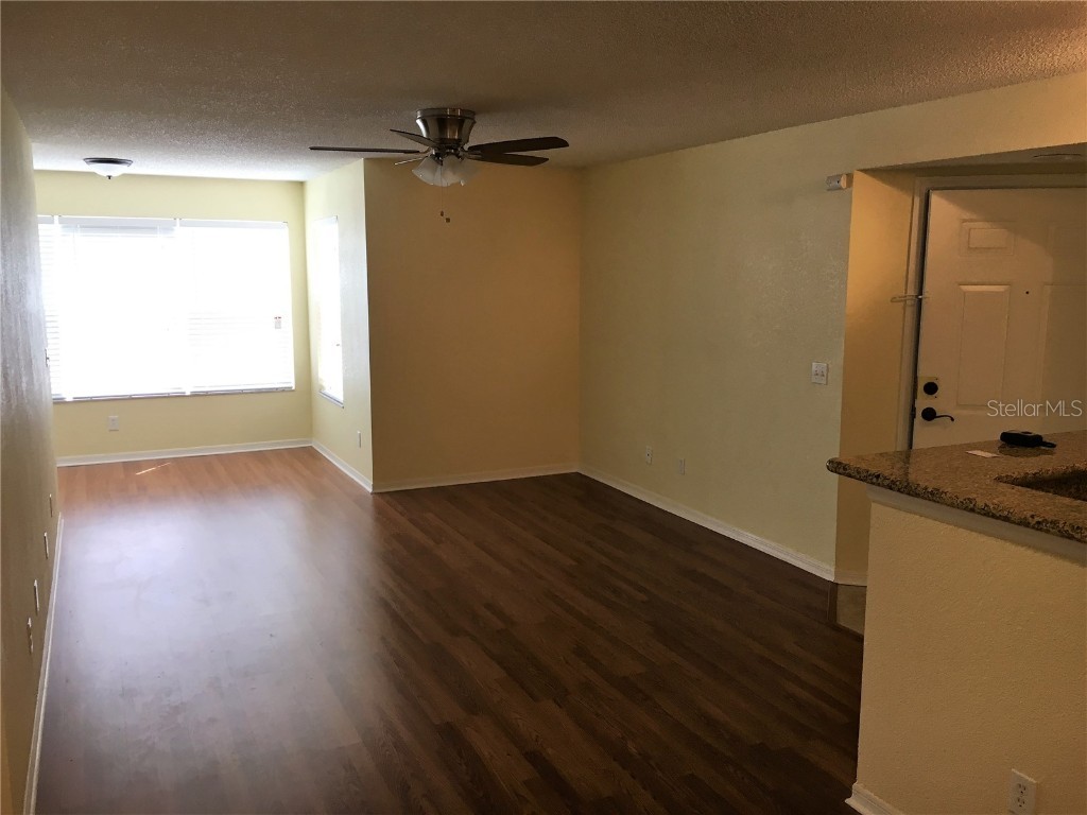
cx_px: 544
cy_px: 408
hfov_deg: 61.7
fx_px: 911
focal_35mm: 29
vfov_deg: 48.2
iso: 25
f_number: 2.2
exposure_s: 1/30
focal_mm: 4.15
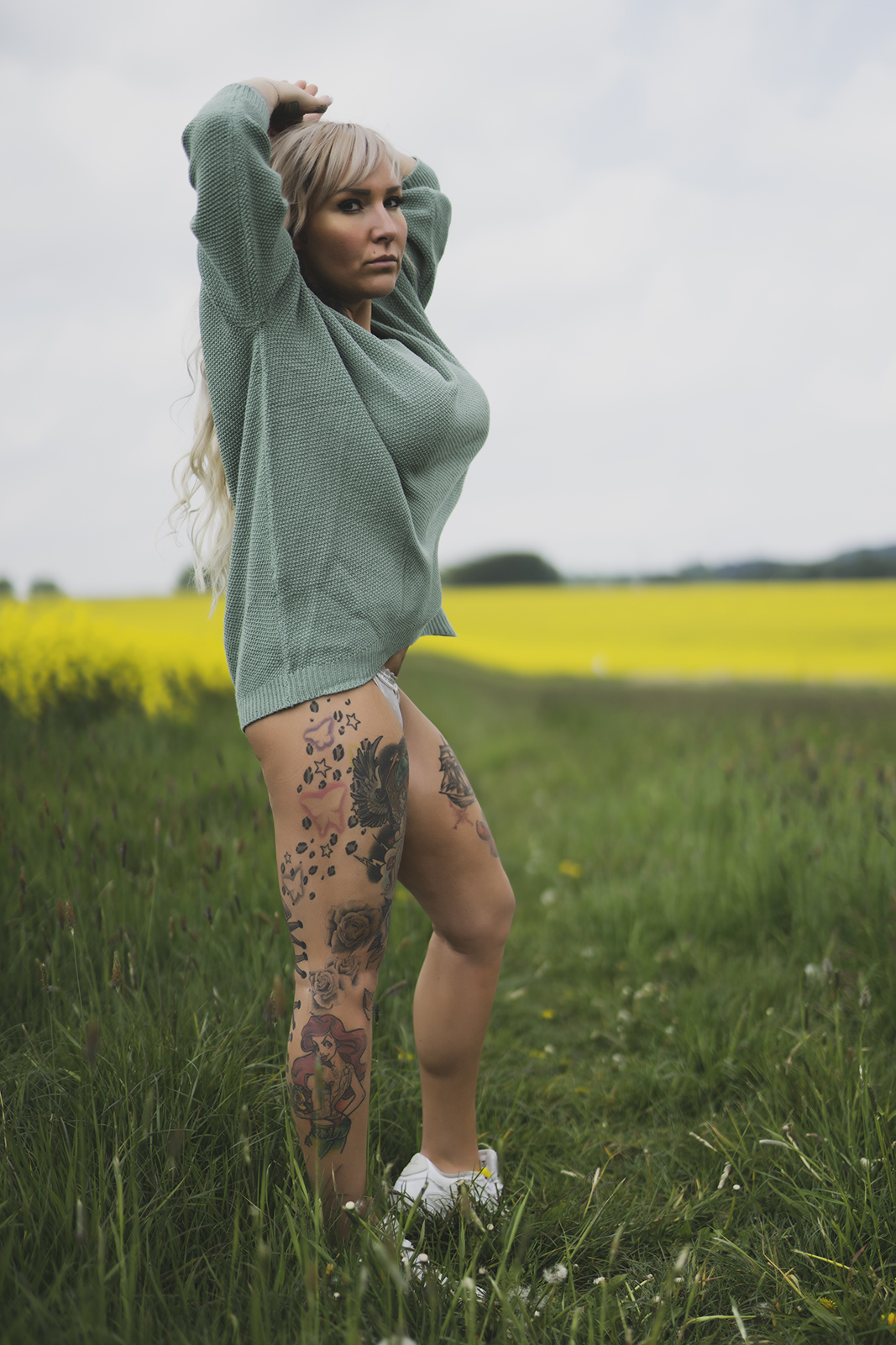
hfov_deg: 27.0
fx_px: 1866
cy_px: 672
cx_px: 448
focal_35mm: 50
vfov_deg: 39.6
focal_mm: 50
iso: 80
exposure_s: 1/3200
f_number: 1.4
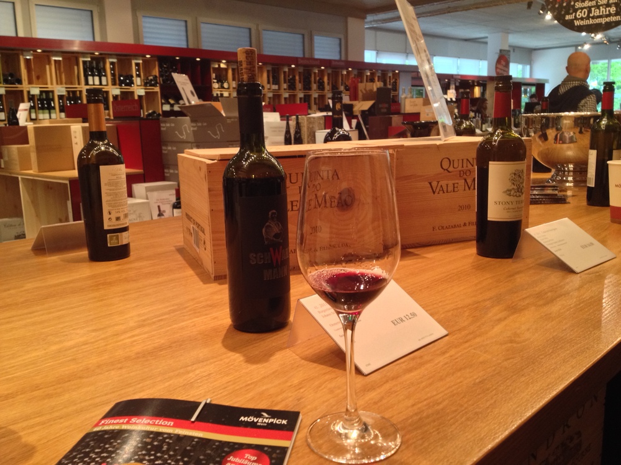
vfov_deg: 40.7
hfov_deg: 52.6
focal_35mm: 35
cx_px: 310
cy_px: 232
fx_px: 628
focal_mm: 4.28
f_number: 2.4
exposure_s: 1/20
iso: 200
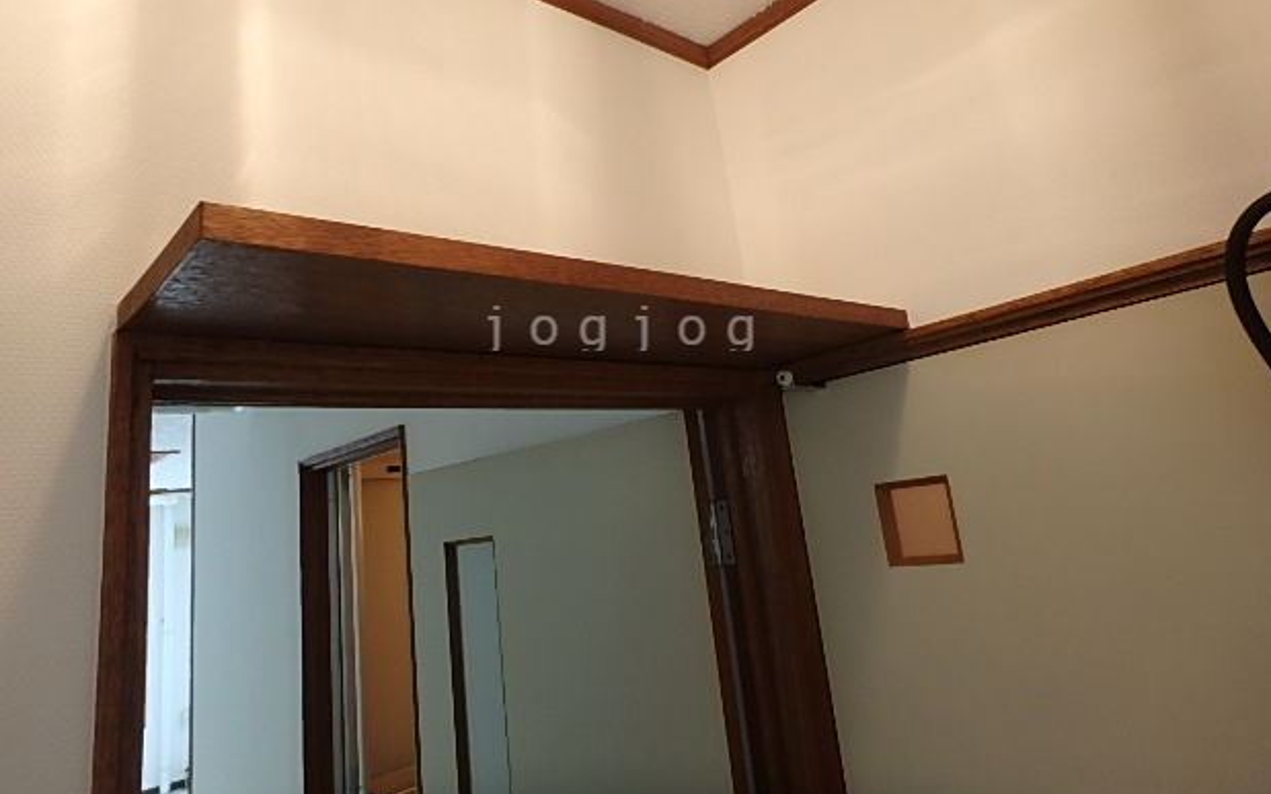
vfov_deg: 52.7
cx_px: 624
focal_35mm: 23
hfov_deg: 77.1
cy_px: 326
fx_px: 797
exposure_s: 1/40
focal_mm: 3.7
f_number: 3.5
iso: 200
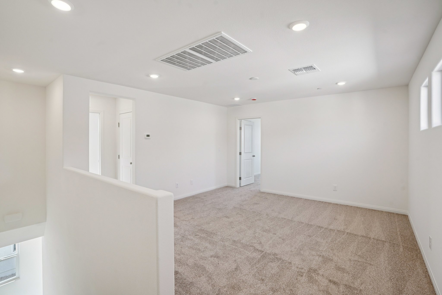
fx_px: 196
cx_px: 221
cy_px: 148
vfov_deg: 73.7
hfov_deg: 96.7
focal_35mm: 16
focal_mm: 16
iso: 320
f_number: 8
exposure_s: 1/30
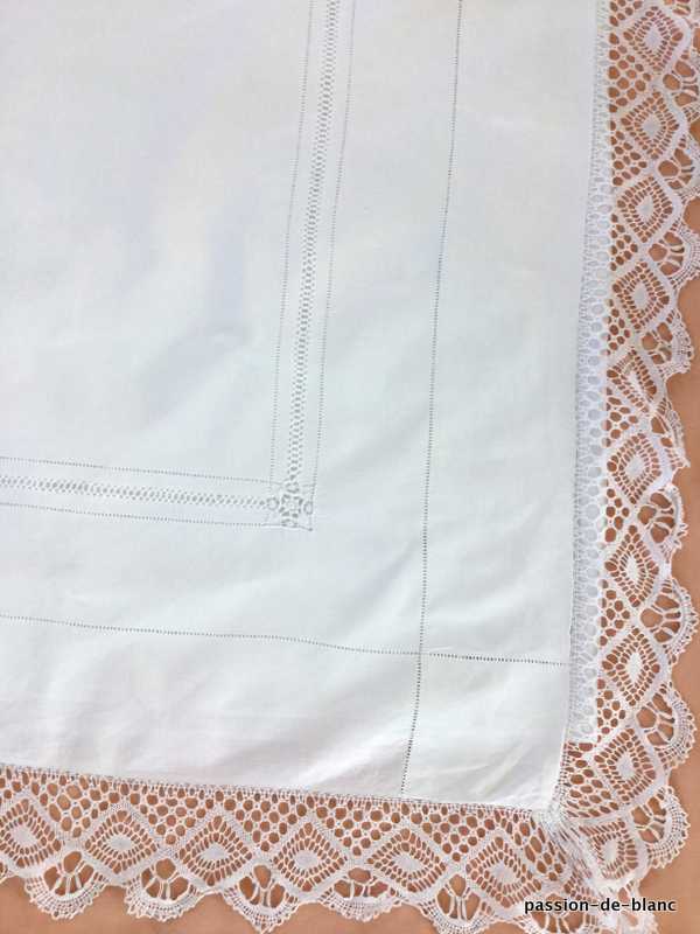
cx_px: 350
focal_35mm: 31
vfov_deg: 58.4
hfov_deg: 45.4
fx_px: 836
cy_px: 467
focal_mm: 3.3
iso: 25
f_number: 2.4
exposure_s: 1/120
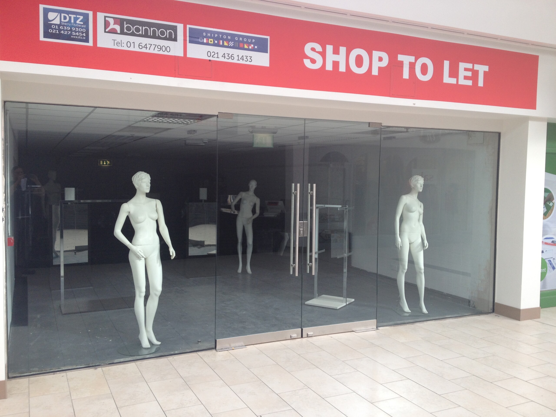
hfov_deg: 52.6
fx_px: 562
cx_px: 278
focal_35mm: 35
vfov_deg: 40.7
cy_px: 208
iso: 50
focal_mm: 4.28
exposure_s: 1/120
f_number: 2.4
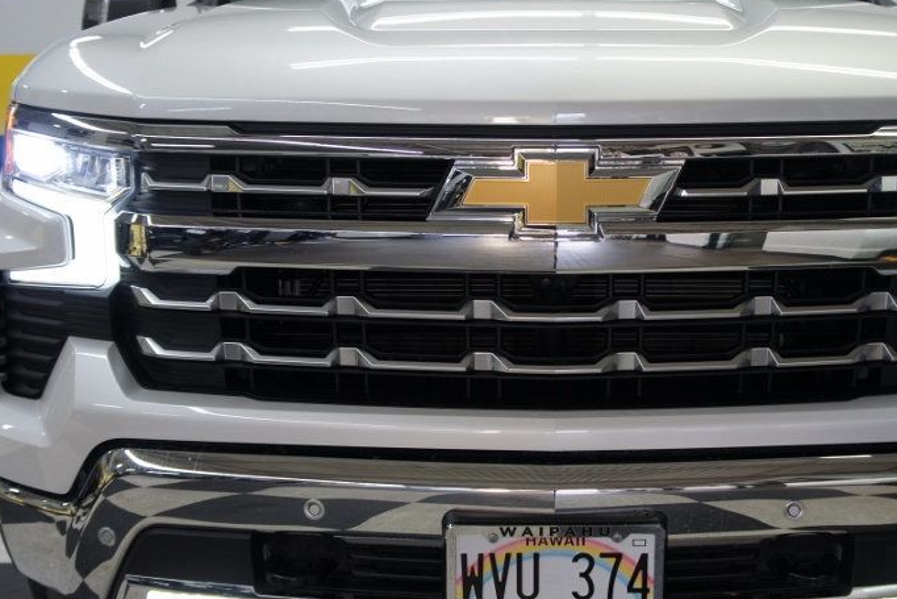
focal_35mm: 52
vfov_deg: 26.1
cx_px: 529
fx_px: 1290
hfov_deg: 38.2
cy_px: 303
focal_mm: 23
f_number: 4
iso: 200
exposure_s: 1/40
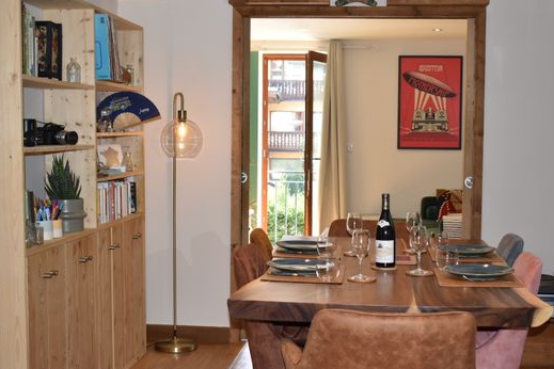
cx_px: 299
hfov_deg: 33.9
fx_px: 908
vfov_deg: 23.0
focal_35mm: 59
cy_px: 189
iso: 720
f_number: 5.6
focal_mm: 34
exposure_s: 1/125
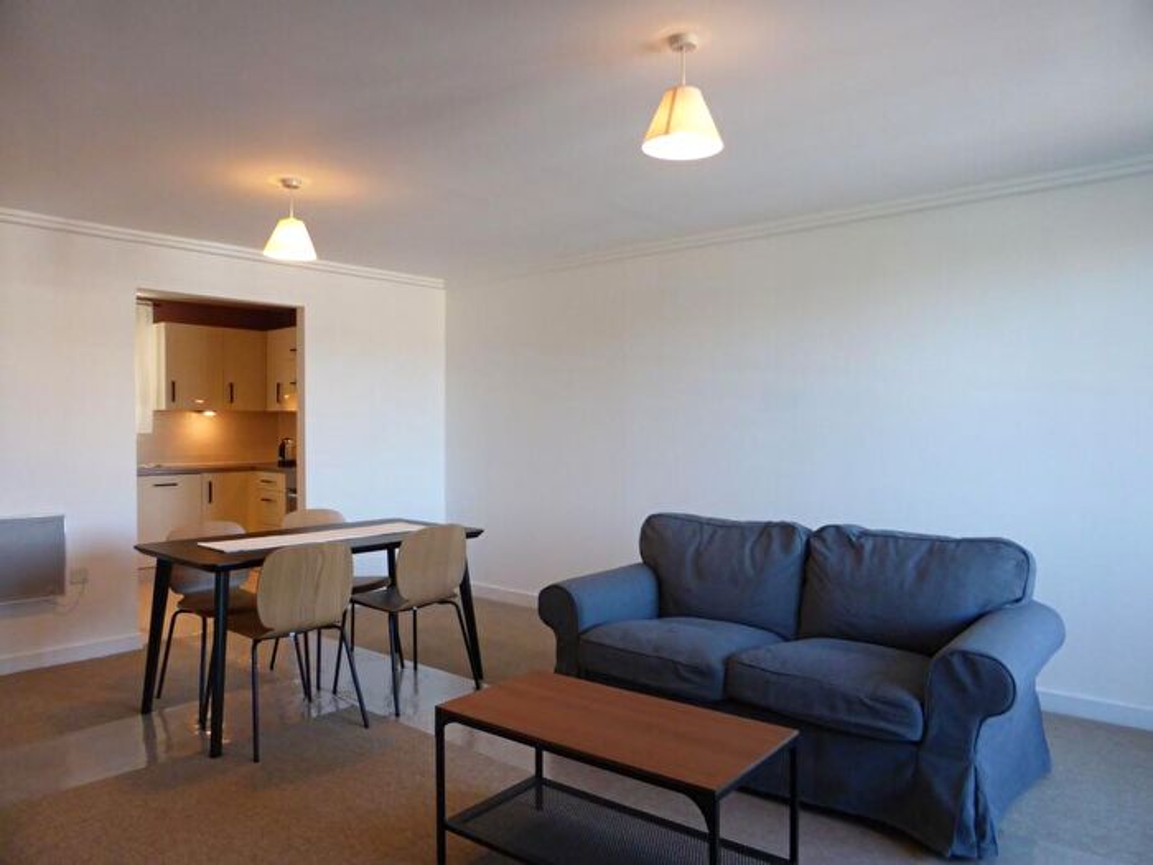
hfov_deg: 71.6
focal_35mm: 24
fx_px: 799
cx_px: 576
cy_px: 432
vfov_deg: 56.8
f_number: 3.3
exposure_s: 1/60
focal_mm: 4.3
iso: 320
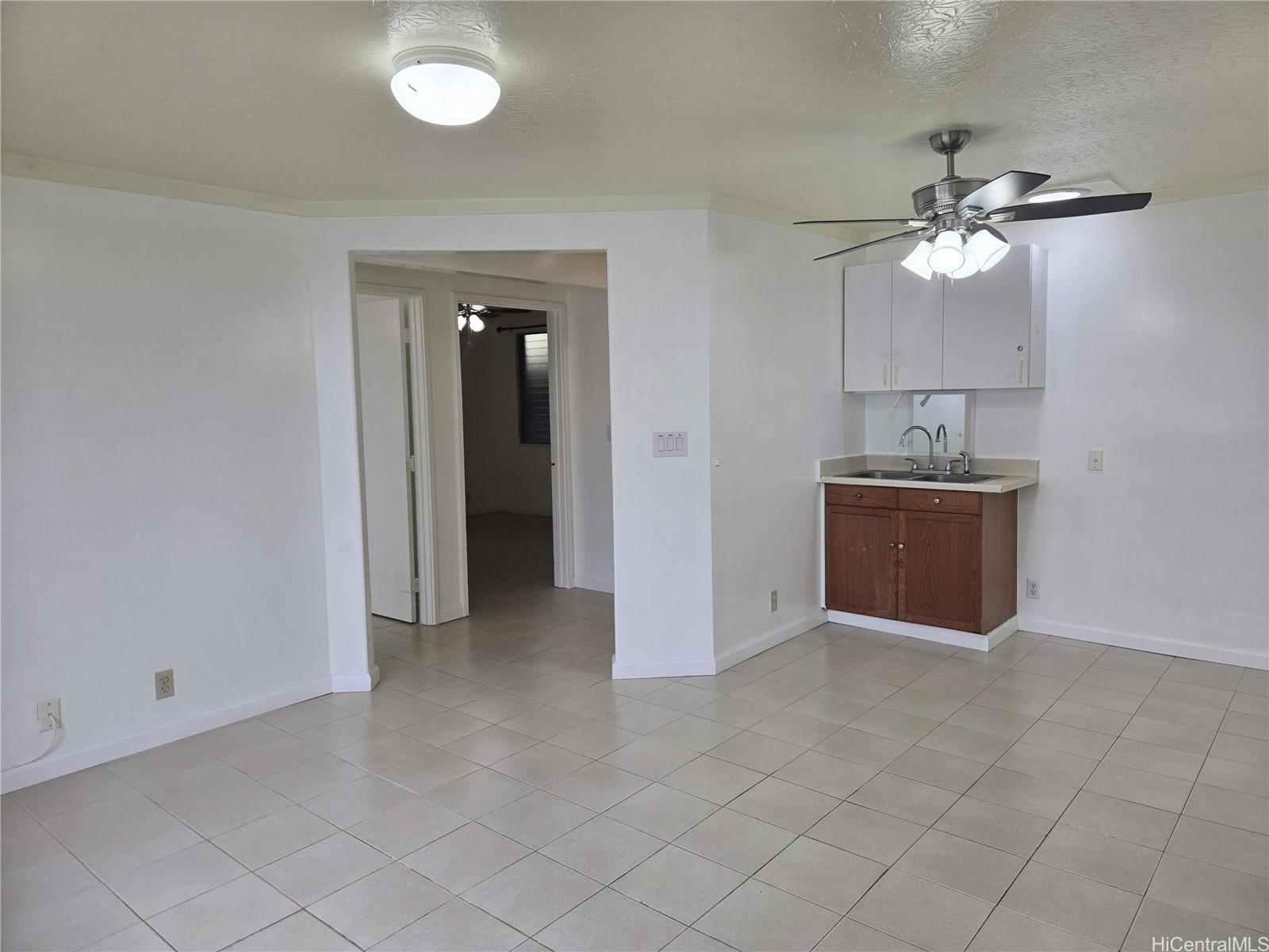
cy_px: 476
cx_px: 634
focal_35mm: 23
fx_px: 843
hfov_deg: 73.9
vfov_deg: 58.9
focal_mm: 5.4
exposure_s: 1/120
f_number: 1.8
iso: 40
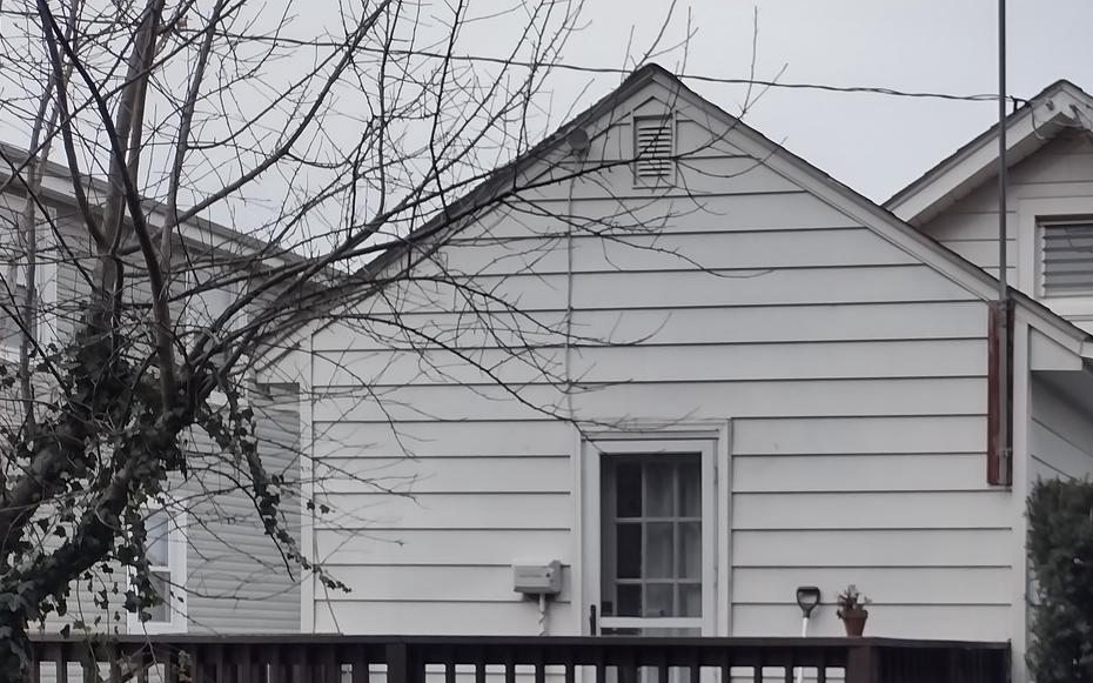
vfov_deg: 19.8
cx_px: 1034
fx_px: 1876
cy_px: 723
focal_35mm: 63
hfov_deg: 30.7
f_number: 1.7
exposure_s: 1/1430
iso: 100
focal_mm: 4.71
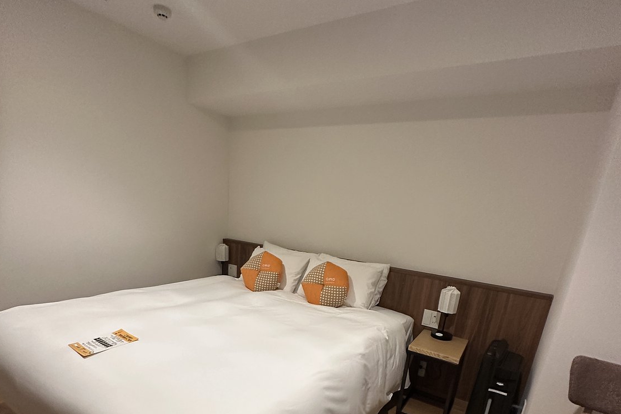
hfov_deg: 84.0
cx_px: 304
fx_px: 345
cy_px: 309
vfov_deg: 58.8
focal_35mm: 20
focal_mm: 2.22
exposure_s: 1/98
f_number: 2.2
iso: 320
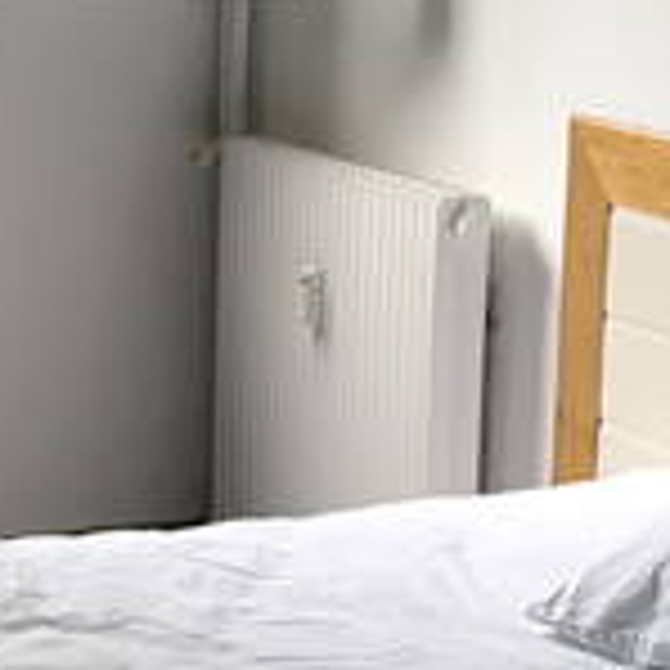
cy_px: 297
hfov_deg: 13.5
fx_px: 2759
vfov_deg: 13.8
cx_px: -121
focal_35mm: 126
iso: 40
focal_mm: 3.99
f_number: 1.8
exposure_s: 1/25
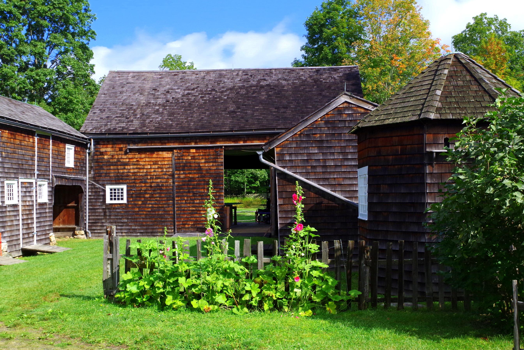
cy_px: 175
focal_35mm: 46
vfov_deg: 29.2
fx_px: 670
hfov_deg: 42.7
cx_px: 262
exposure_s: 1/800
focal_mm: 30.63
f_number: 10
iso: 800
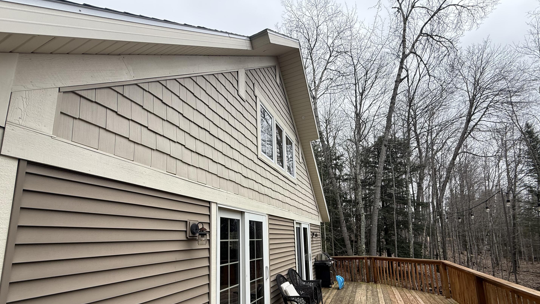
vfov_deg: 65.3
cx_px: 280
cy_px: 203
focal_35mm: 16
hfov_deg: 99.3
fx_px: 229
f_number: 2.2
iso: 50
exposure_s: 1/985
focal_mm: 2.22
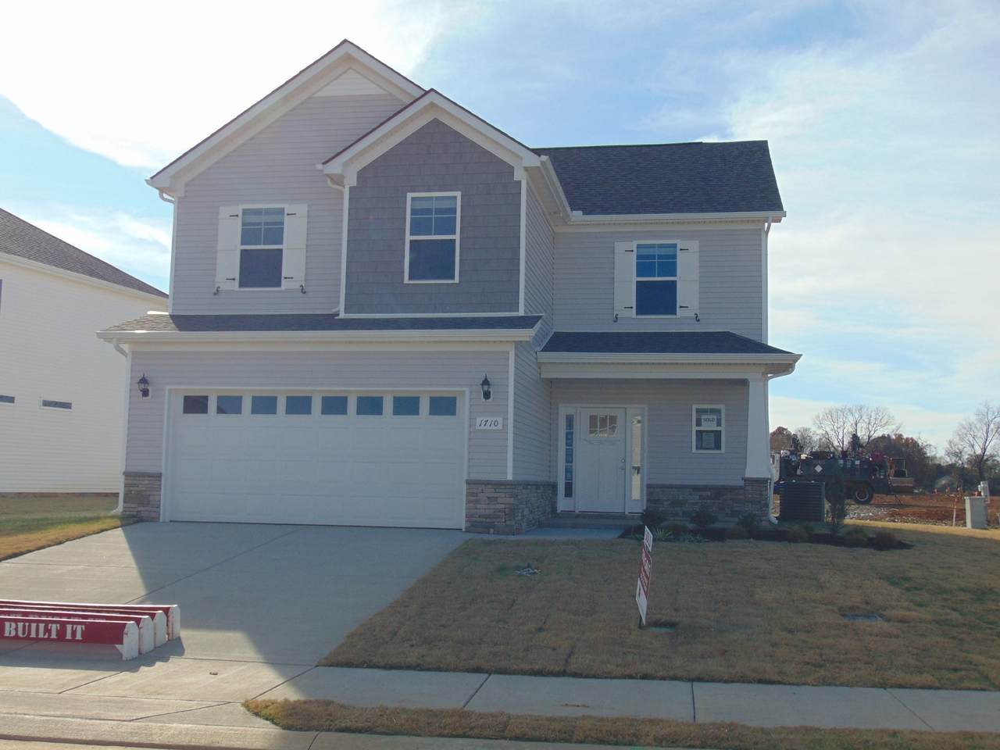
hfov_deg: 47.9
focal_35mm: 39
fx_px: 1127
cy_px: 375
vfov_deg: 36.8
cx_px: 500
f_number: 8.5
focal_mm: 6.9
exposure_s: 1/250
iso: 80
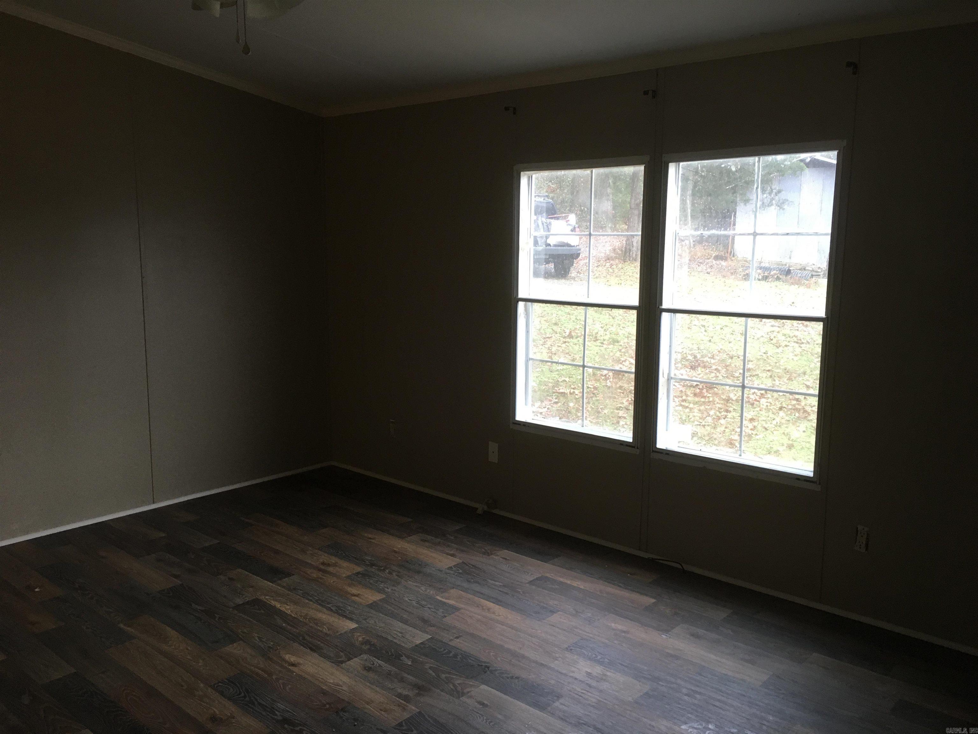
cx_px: 489
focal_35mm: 29
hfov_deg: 61.7
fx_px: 819
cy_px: 367
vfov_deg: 48.2
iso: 100
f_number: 2.2
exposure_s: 1/30
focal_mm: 4.15
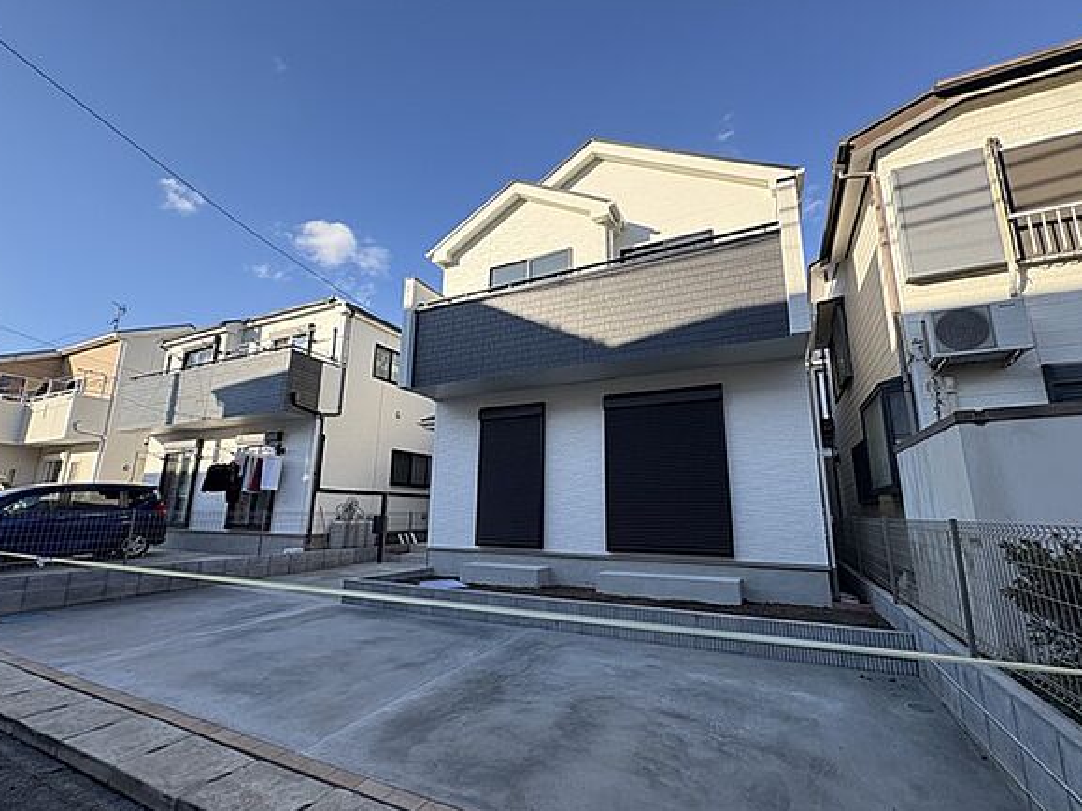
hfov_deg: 98.2
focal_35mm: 15
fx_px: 469
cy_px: 414
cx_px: 551
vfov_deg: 81.7
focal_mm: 2.22
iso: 50
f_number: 2.2
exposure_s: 1/636
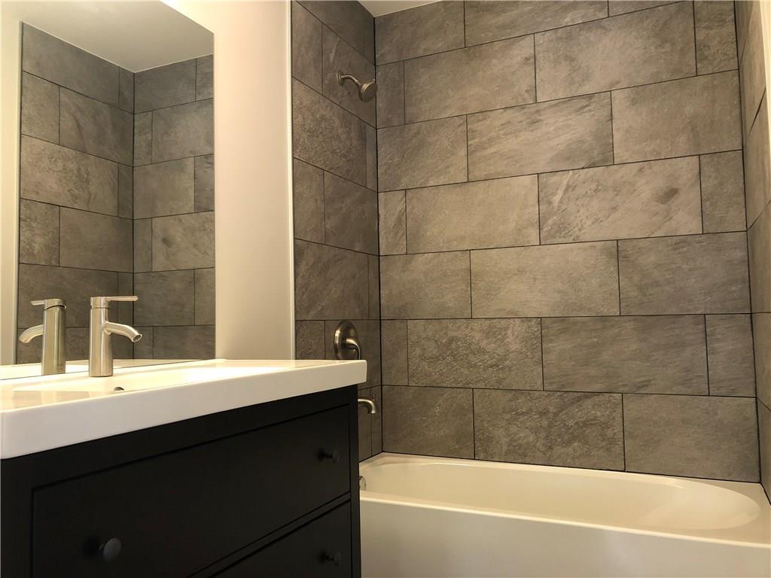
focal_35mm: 28
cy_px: 289
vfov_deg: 49.7
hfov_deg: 63.4
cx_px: 386
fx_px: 624
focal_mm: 3.99
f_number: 1.8
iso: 50
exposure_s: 1/15
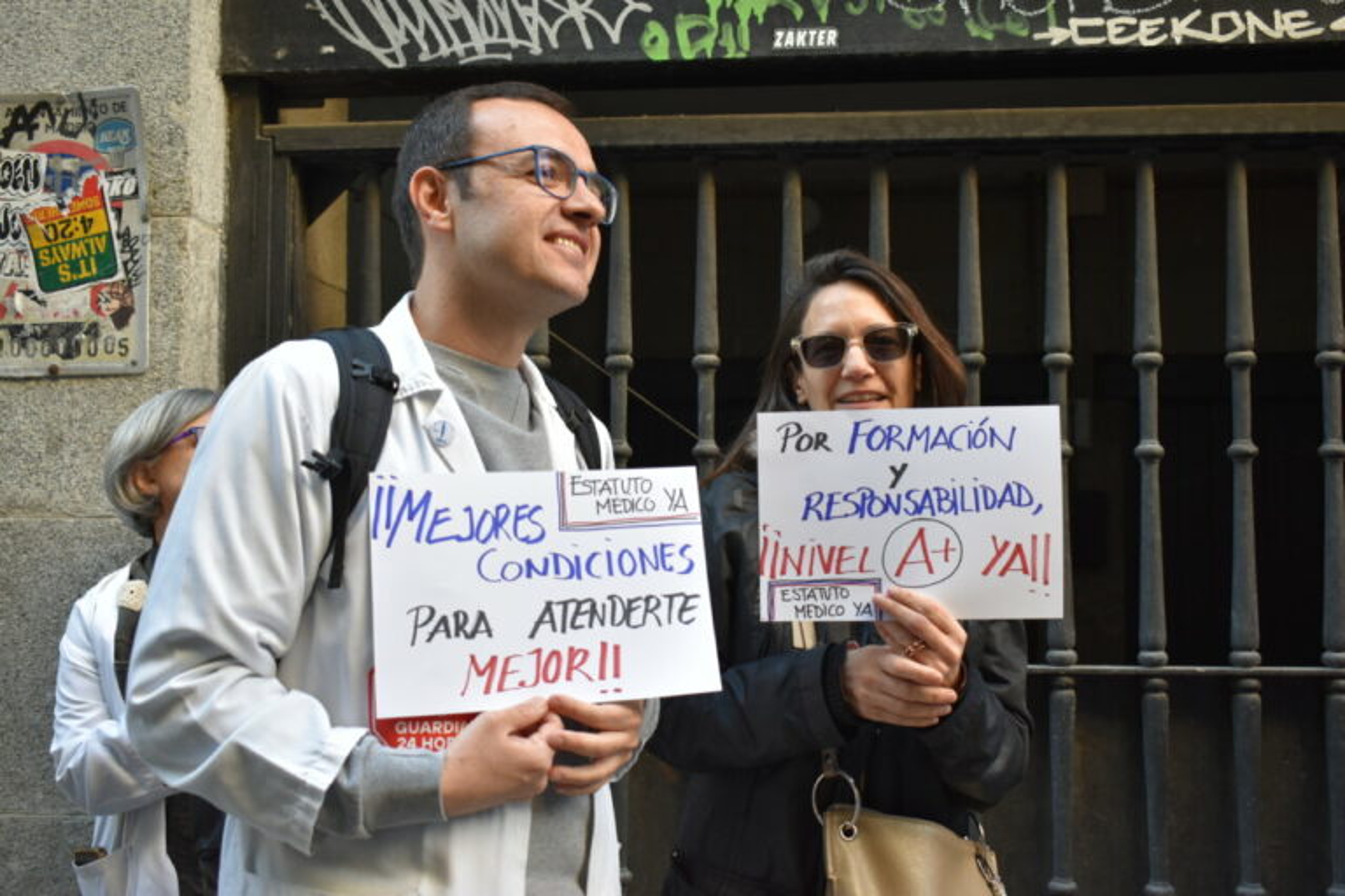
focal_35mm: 38
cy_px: 448
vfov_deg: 35.5
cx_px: 672
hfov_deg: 51.3
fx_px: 1401
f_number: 5
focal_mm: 25
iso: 400
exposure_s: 1/100
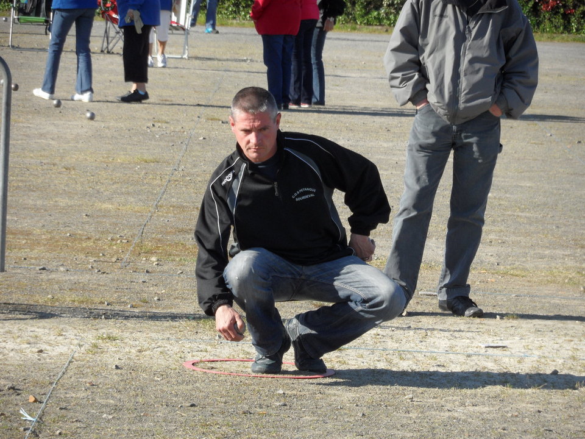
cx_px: 292
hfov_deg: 8.2
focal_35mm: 240
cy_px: 220
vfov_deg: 6.2
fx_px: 4056
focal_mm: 39.5
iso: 80
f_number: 5
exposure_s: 1/250
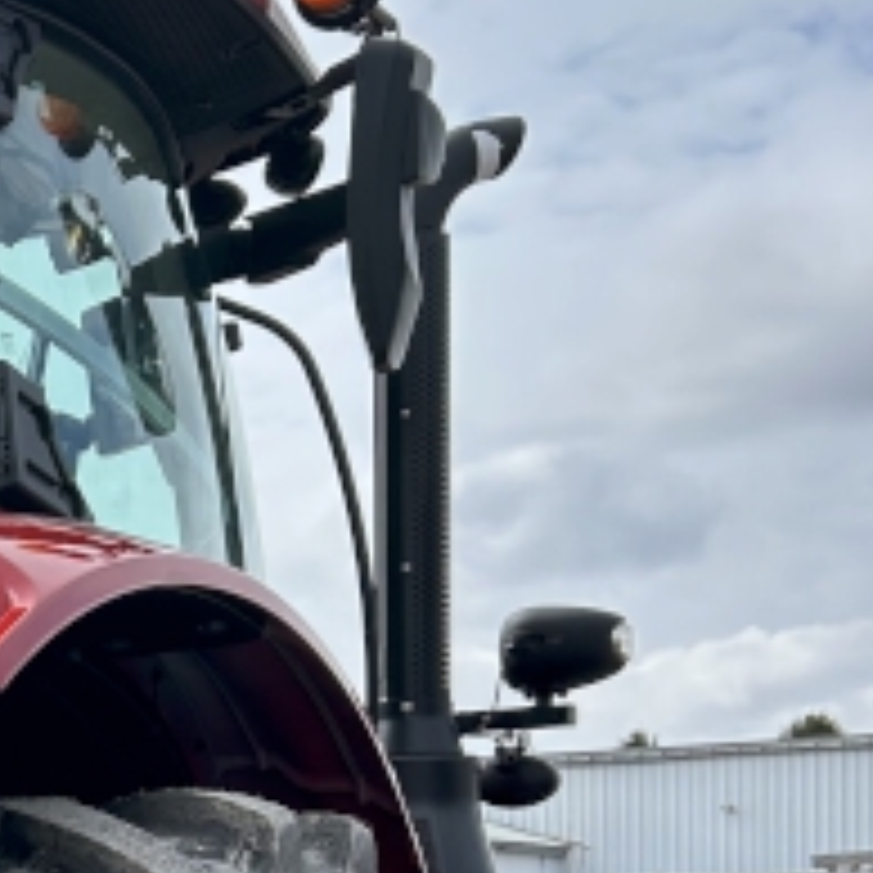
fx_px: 2711
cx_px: -554
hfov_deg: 16.2
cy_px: 1040
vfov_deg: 17.5
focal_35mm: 95
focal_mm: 5.7
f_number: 1.5
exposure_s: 1/2841
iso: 50
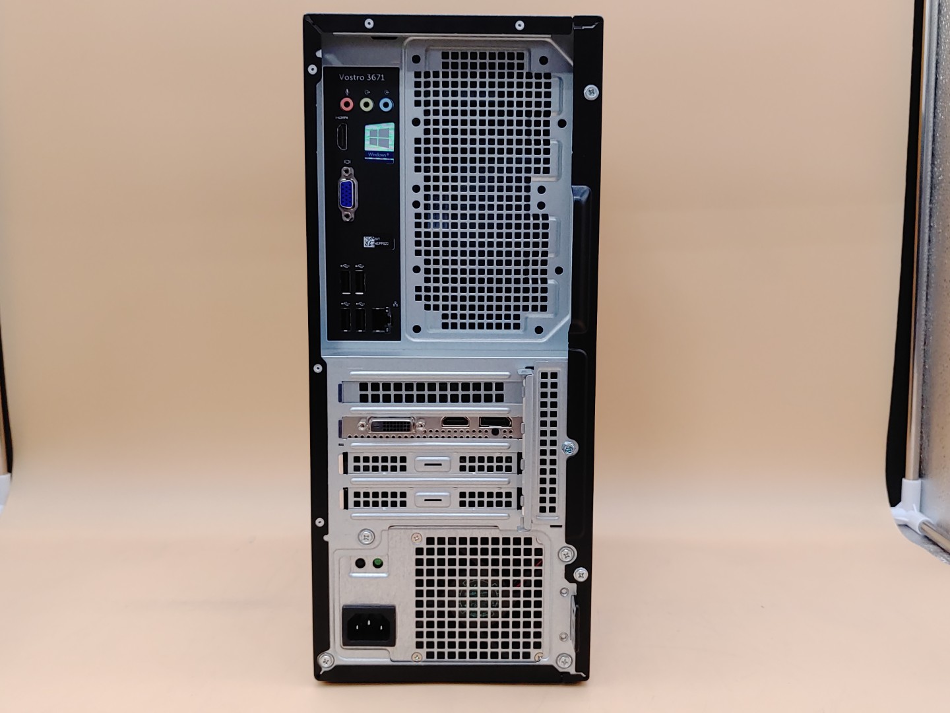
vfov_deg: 39.7
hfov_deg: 51.4
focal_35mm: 36
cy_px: 356
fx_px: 988
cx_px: 475
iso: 50
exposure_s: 1/120
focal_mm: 4.36
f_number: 1.8
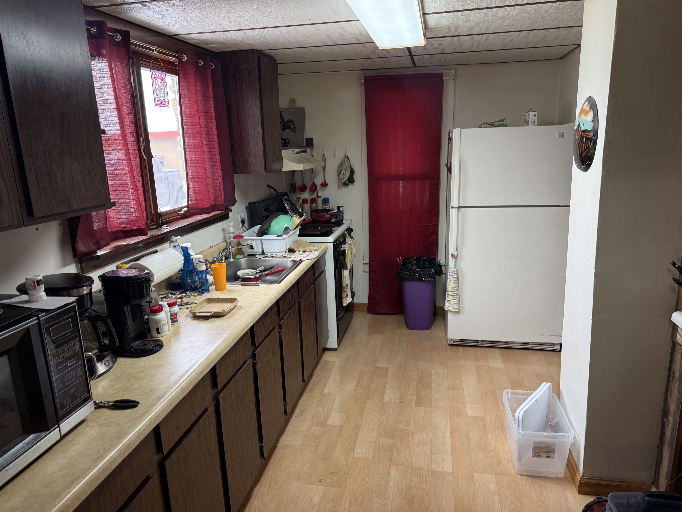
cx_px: 341
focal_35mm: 24
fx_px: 473
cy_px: 256
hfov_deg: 71.6
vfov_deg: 56.8
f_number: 1.78
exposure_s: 1/60
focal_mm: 6.76
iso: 125
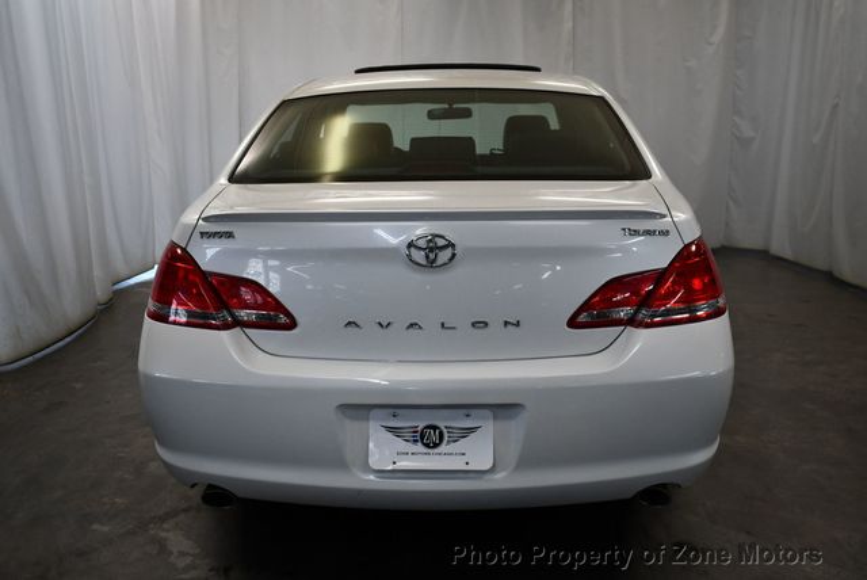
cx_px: 434
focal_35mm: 36
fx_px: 868
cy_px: 290
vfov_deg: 36.9
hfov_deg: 53.1
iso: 560
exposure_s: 1/250
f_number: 3.5
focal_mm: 18
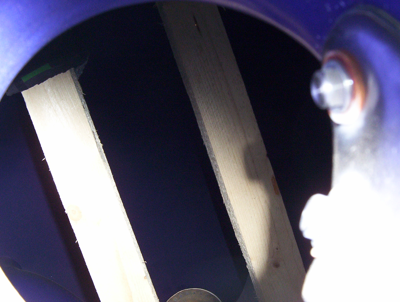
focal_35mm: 52
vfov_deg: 28.1
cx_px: 200
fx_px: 602
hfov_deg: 36.7
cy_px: 151
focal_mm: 6.78
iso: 140
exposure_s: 1/80.5
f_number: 4.22
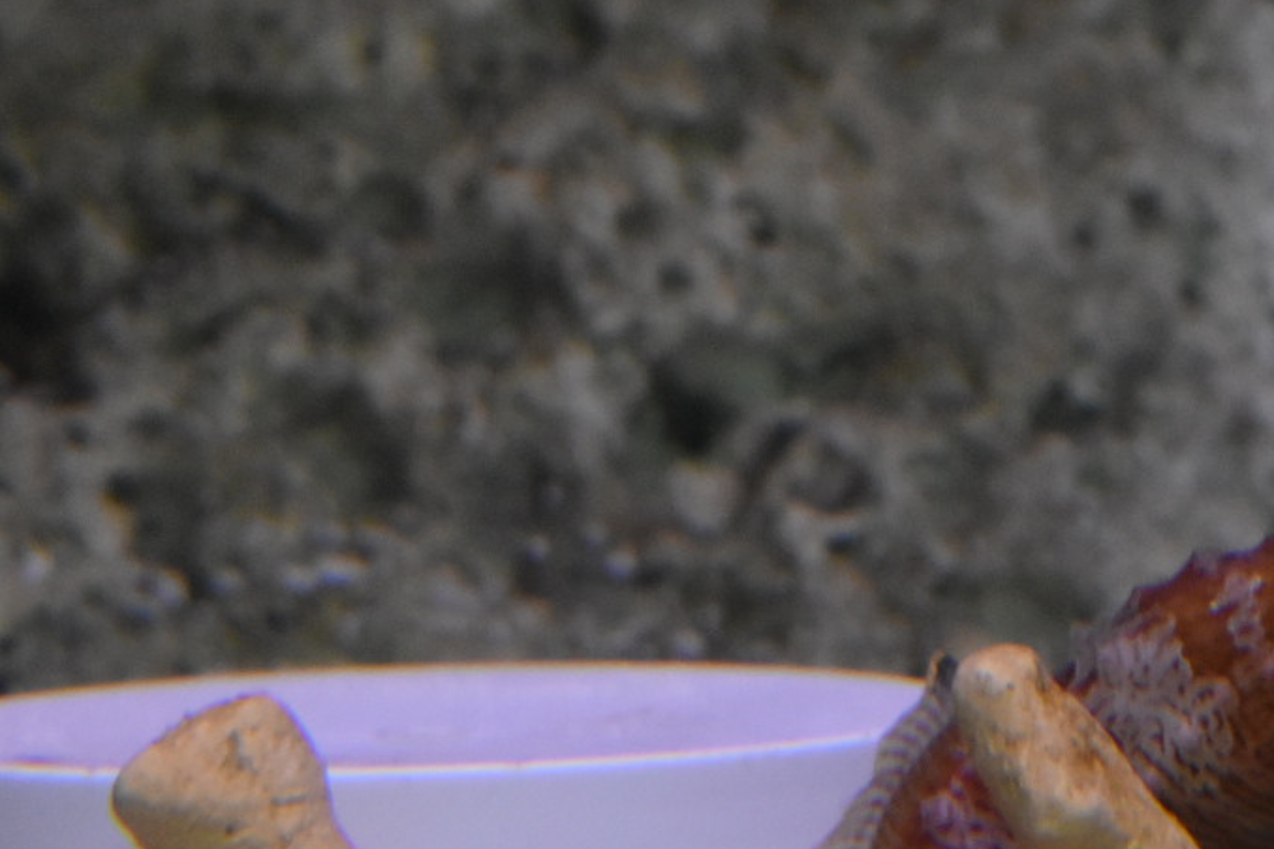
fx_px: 6978
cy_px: 913
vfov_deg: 6.9
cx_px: 1236
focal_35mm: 197
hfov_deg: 10.4
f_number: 5.6
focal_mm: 55
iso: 3200
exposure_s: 1/40
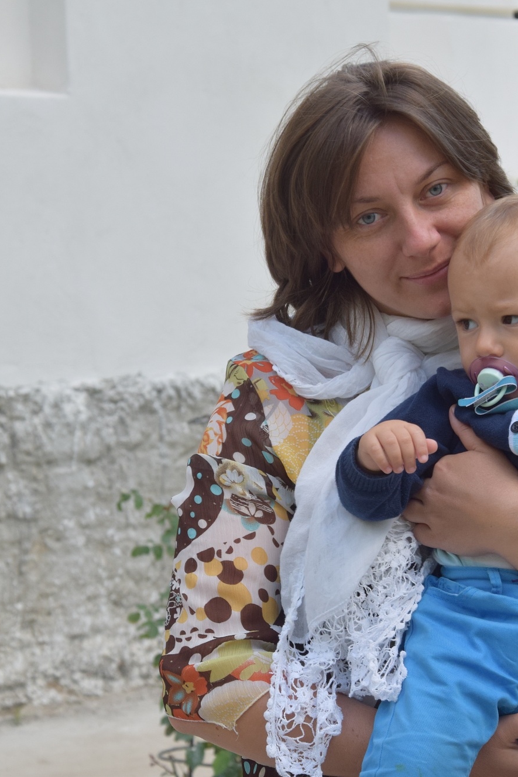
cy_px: 388
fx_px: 2828
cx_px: 358
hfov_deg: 10.5
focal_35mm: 131
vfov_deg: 15.7
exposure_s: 1/250
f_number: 8
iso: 400
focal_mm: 58
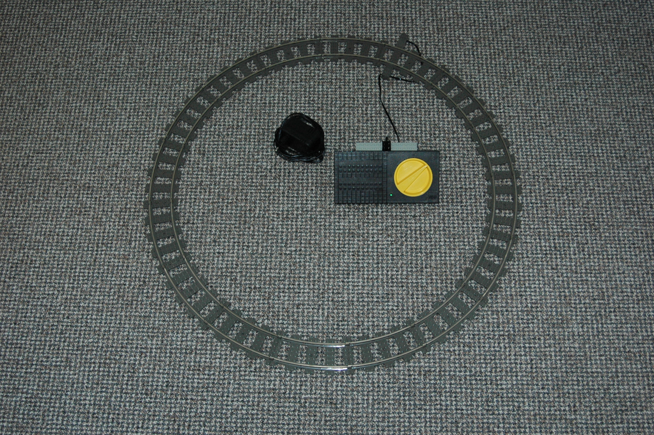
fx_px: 844
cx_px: 327
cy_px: 218
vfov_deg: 28.9
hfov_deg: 42.4
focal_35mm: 46
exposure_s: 1/60
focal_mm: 31
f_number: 4
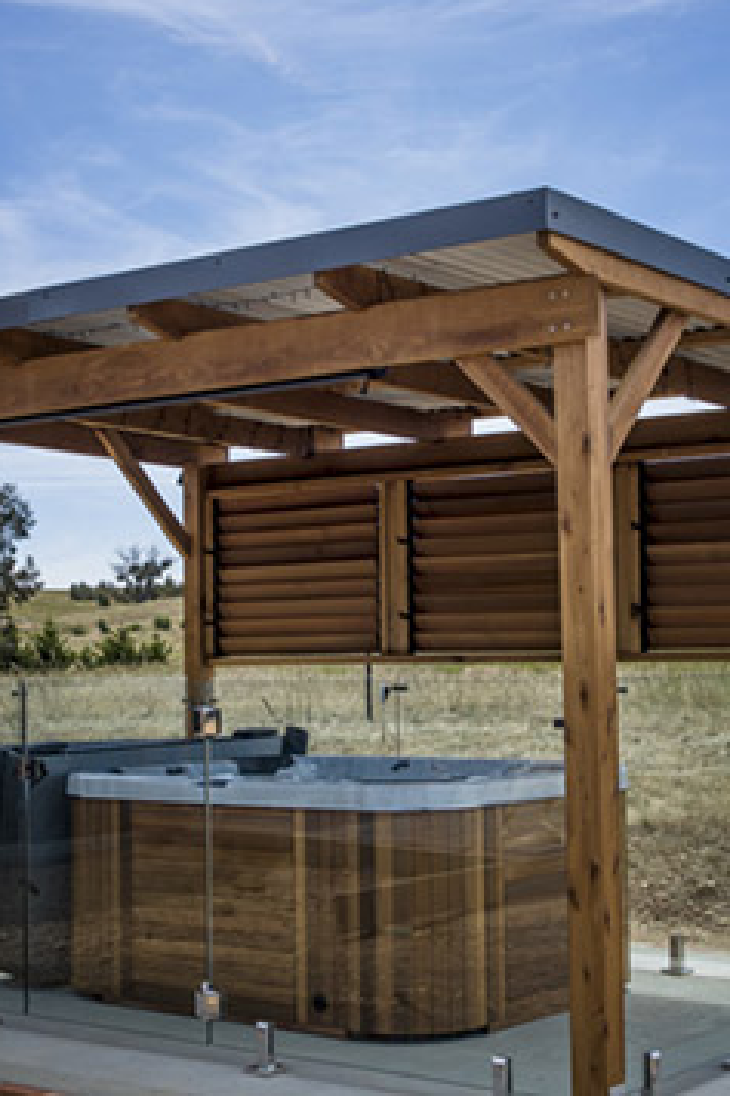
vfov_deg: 33.9
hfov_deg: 23.0
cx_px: 385
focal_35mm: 59
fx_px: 1796
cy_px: 591
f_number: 8
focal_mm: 35
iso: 160
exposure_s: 1/500
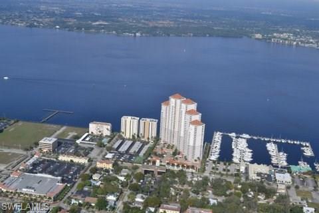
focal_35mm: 48
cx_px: 160
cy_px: 106
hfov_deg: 41.1
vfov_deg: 28.1
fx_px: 425
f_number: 9
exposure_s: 1/320
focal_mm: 32
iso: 100
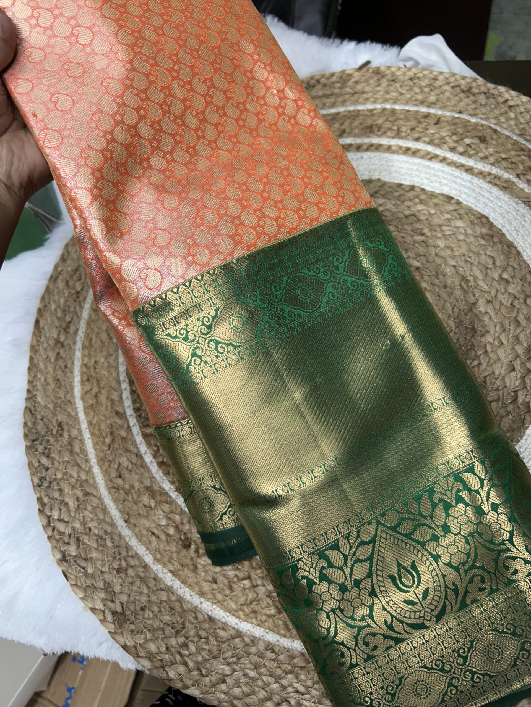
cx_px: 266
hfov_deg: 53.1
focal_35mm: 26
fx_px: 532
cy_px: 354
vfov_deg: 67.3
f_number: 1.5
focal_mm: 5.7
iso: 80
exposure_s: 1/100
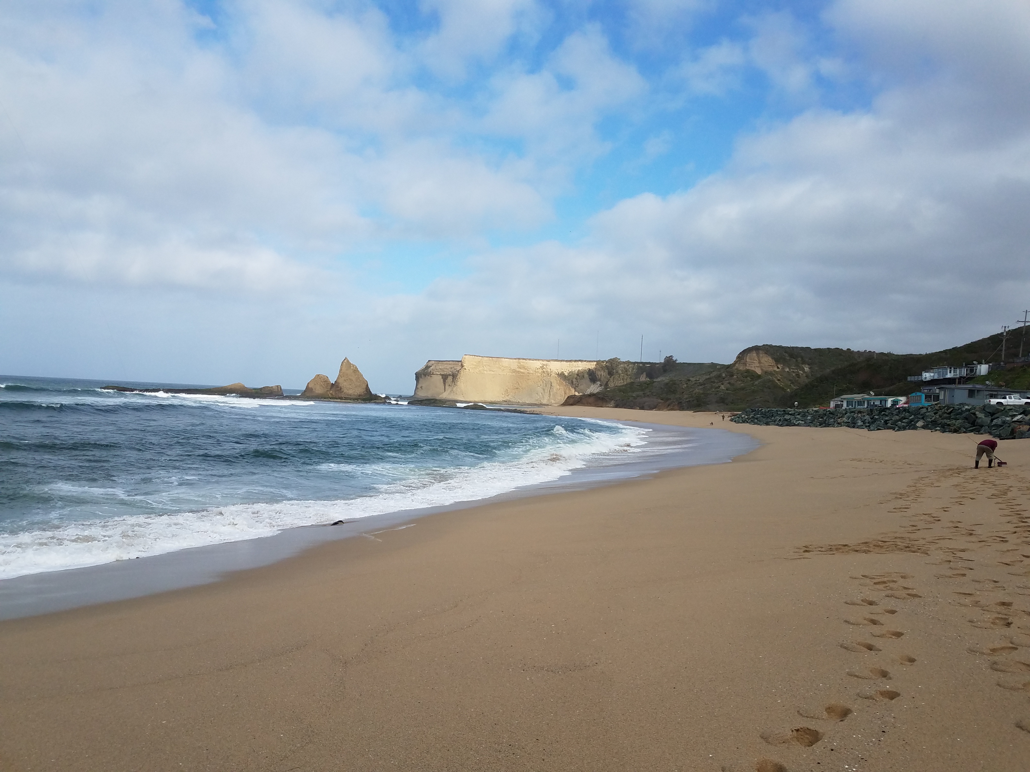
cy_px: 386
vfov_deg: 53.1
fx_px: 774
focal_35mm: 26
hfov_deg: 67.3
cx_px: 515
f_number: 1.7
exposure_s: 1/2288
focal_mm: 4.2
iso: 40
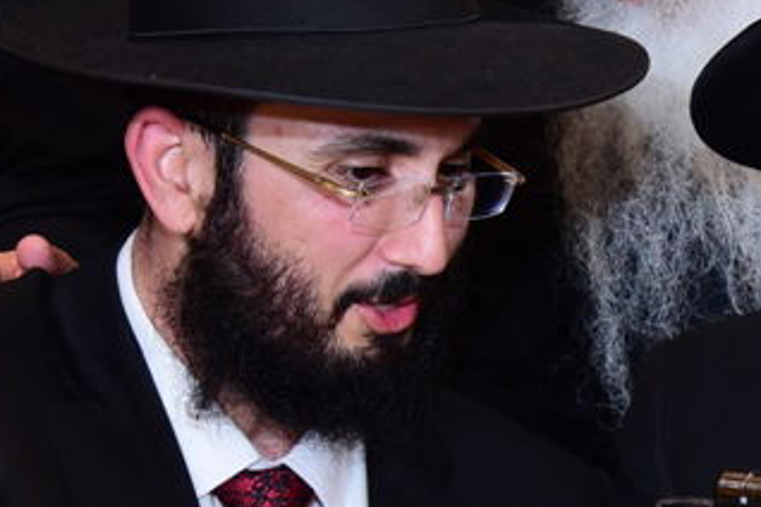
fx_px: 3128
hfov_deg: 13.7
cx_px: 692
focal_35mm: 148
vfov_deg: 9.3
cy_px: 348
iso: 2000
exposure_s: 1/125
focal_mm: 46
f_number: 5
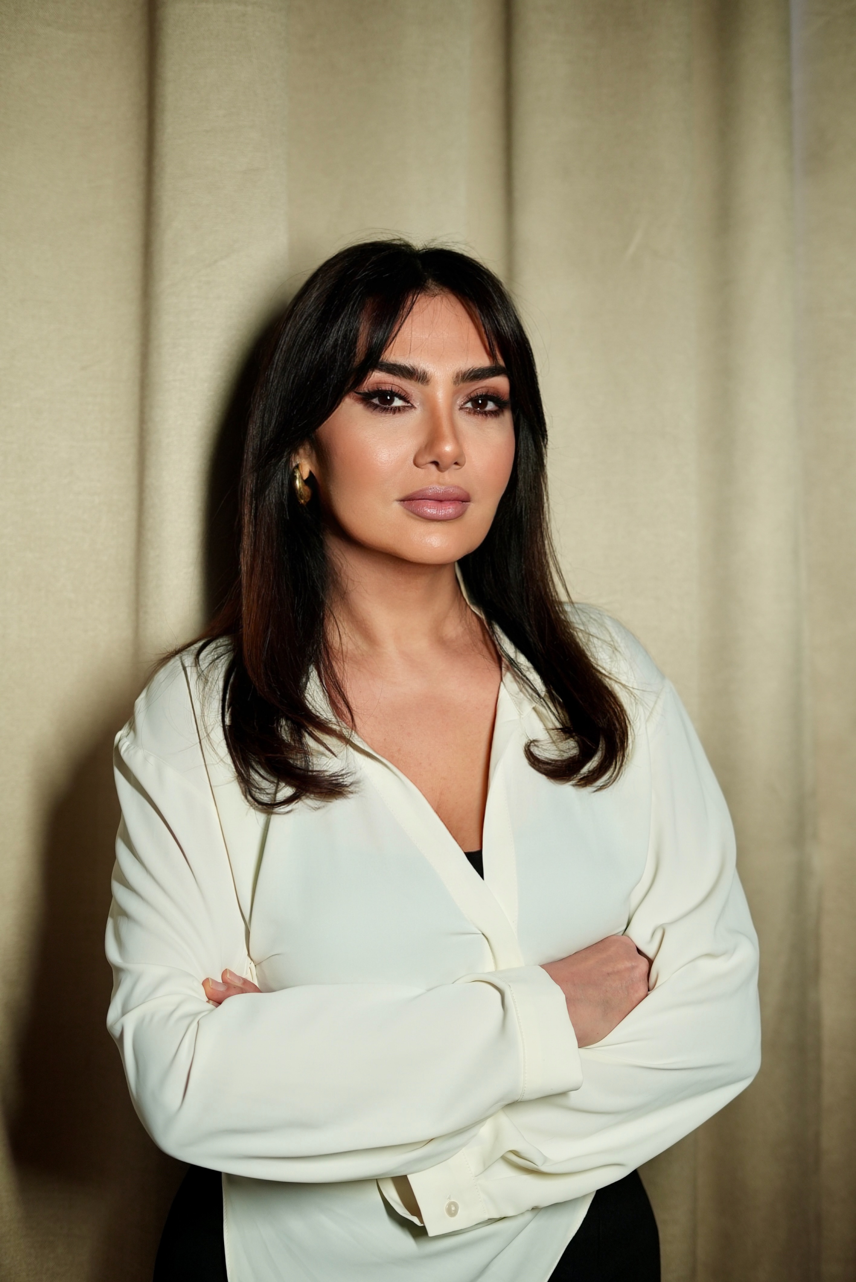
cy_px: 641
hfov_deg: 27.0
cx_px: 428
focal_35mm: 50
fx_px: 1781
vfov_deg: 39.6
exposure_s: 1/320
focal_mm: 50
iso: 640
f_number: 2.8
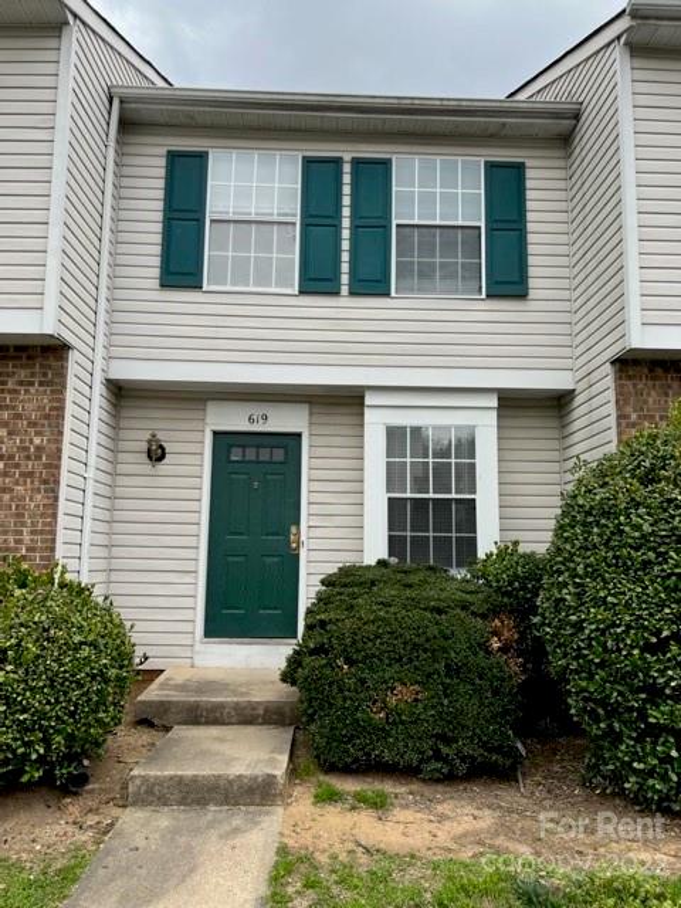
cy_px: 454
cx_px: 340
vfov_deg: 67.3
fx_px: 682
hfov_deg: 53.1
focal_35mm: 26
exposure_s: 1/1808
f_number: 1.5
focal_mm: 5.7
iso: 50
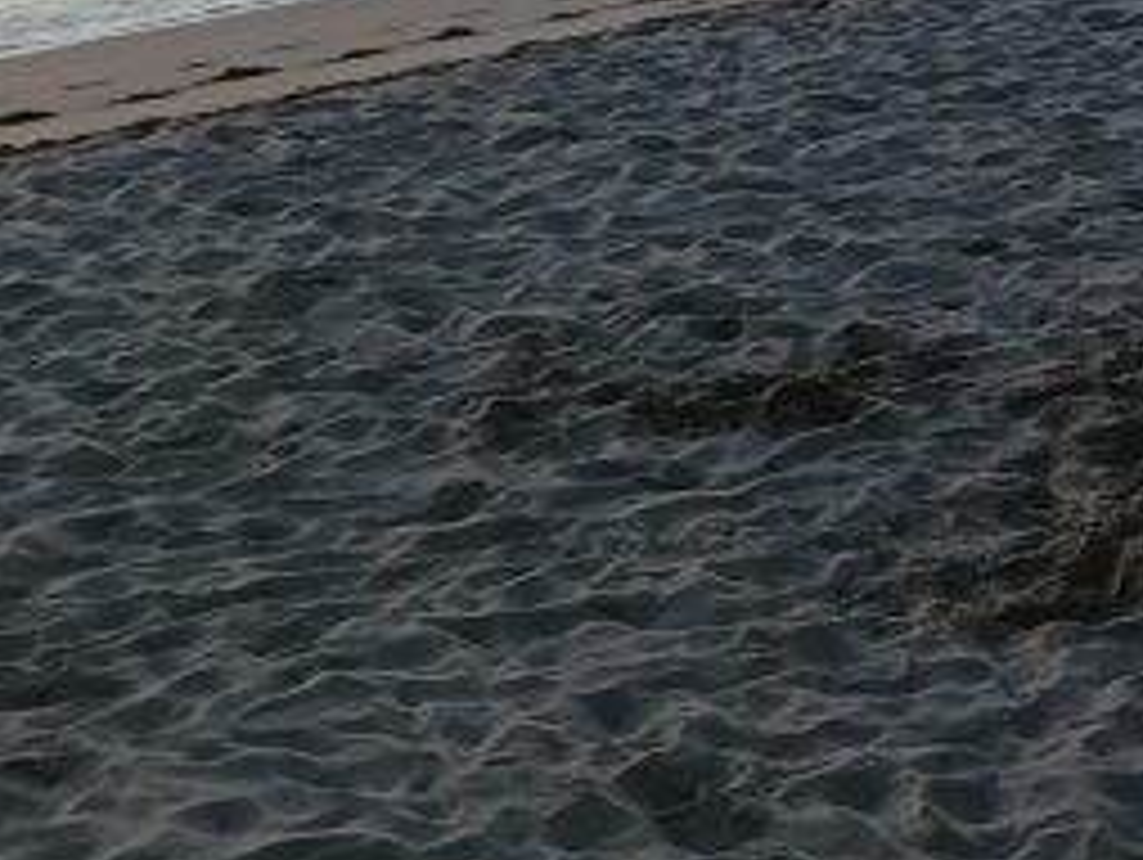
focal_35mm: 109
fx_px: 3603
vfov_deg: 12.7
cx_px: 1364
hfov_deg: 17.2
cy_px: -520
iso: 64
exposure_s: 1/754
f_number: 1.8
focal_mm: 3.98
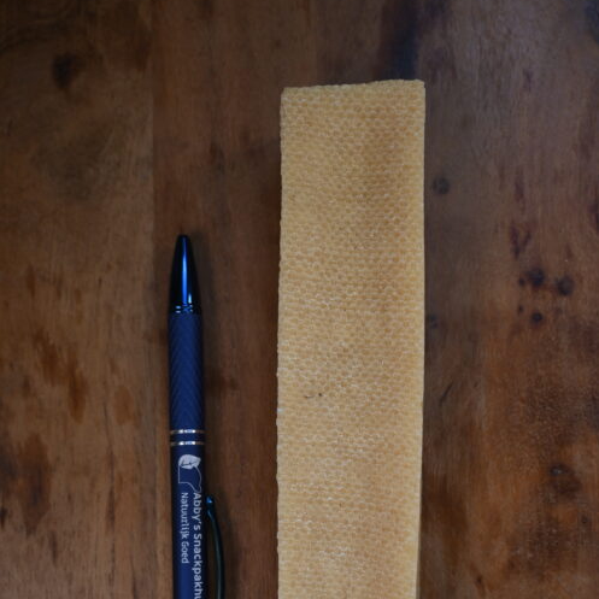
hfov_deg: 40.6
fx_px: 809
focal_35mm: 41
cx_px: 300
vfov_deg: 39.6
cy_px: 444
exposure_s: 1/250
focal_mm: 21.5
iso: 280
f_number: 4
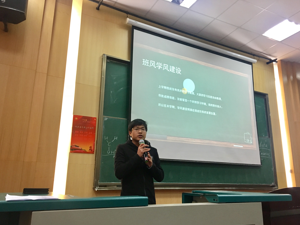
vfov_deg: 46.8
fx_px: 260
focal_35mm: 30
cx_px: 152
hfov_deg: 60.0
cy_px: 112
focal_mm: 4.15
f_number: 2.2
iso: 160
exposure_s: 1/33
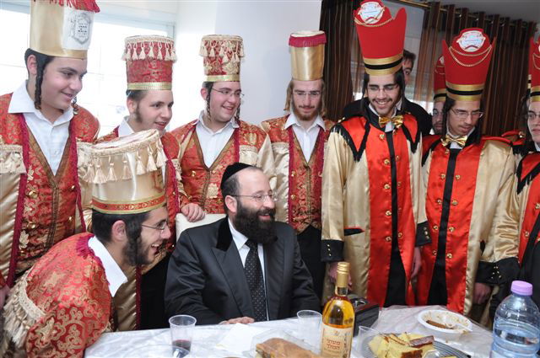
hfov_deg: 59.6
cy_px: 179
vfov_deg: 41.6
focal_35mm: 32
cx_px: 270
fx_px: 472
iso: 320
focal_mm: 21
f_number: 4
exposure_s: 1/60
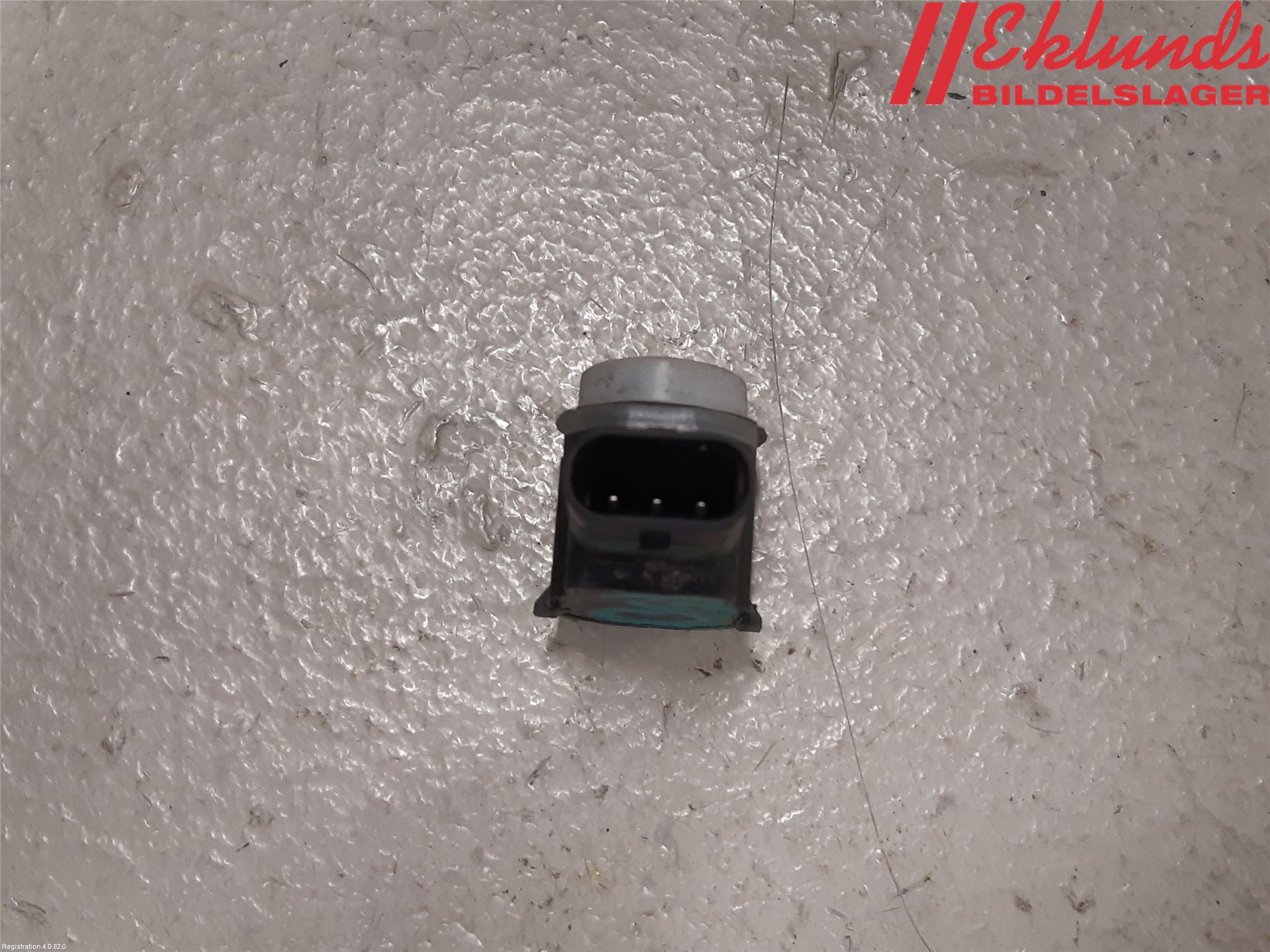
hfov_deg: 67.3
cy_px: 476
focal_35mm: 26
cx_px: 635
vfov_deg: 53.1
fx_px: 954
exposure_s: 1/50
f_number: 1.7
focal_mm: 3.93
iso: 125
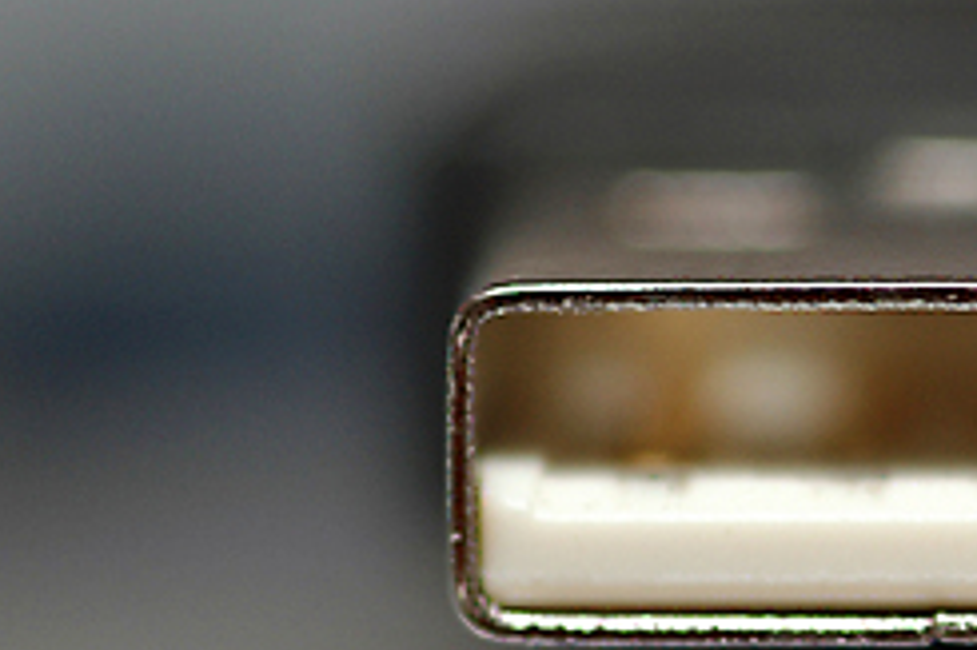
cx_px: 917
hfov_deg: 5.3
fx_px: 10474
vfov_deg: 3.6
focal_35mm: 386
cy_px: 471
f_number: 3.2
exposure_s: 1/160
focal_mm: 105
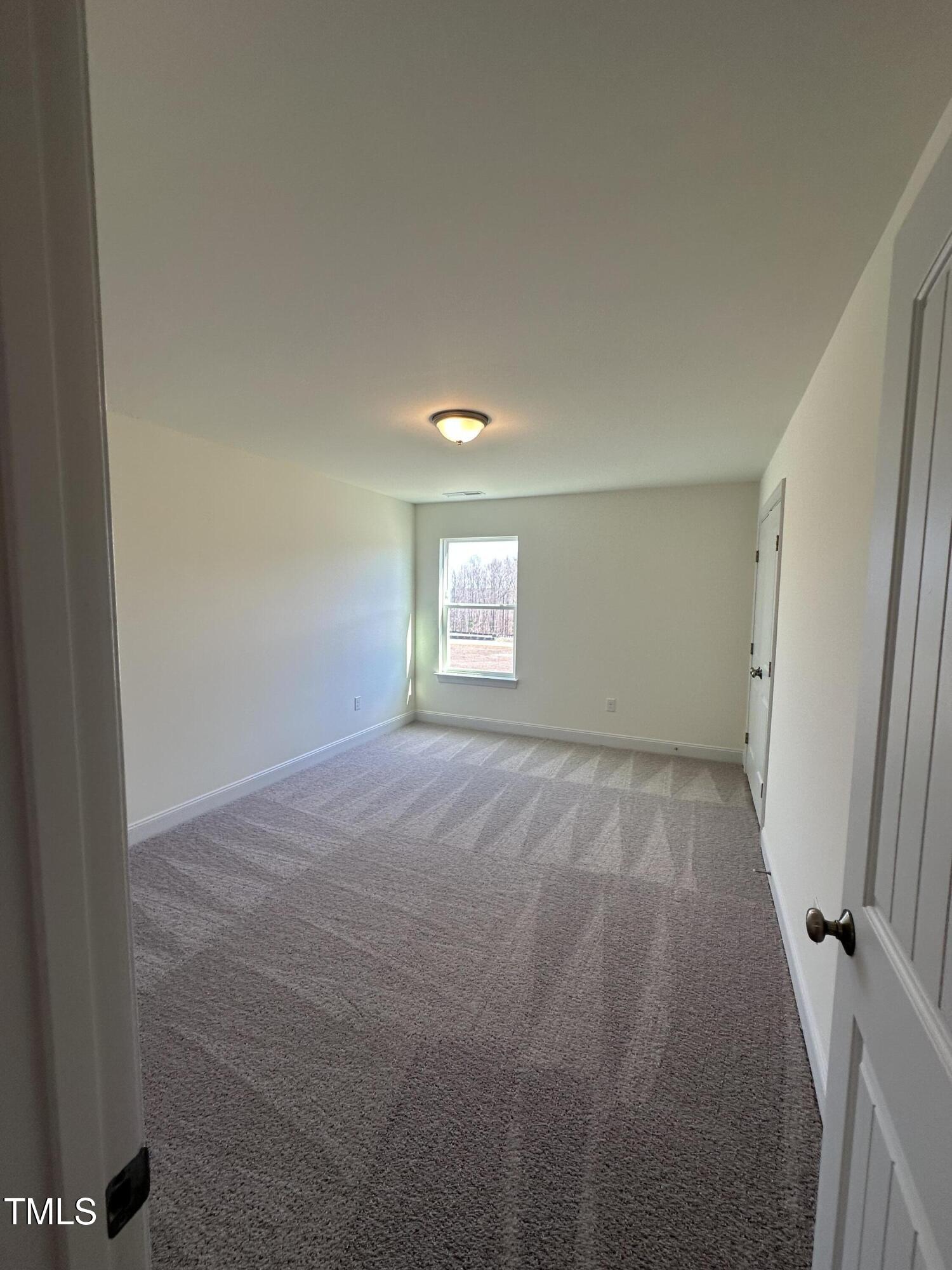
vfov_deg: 102.1
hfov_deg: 85.7
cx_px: 476
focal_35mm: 14
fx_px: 513
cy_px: 635
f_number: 2.2
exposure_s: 1/120
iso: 64
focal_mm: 2.22
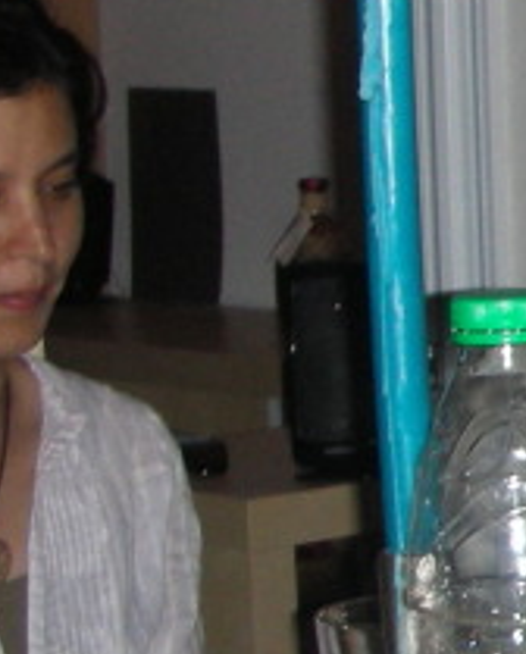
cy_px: 304
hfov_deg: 8.3
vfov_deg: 11.5
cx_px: 1409
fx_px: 3240
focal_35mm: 167
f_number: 3
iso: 117
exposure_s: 1/60.1
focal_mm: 5.8
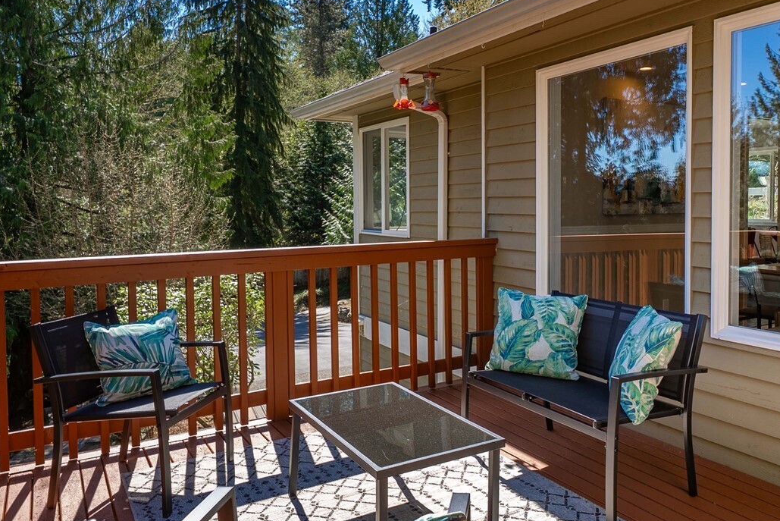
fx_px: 607
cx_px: 468
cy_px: 224
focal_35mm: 28
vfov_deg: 46.3
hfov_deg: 64.8
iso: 80
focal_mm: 17
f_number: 7.1
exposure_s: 1/60
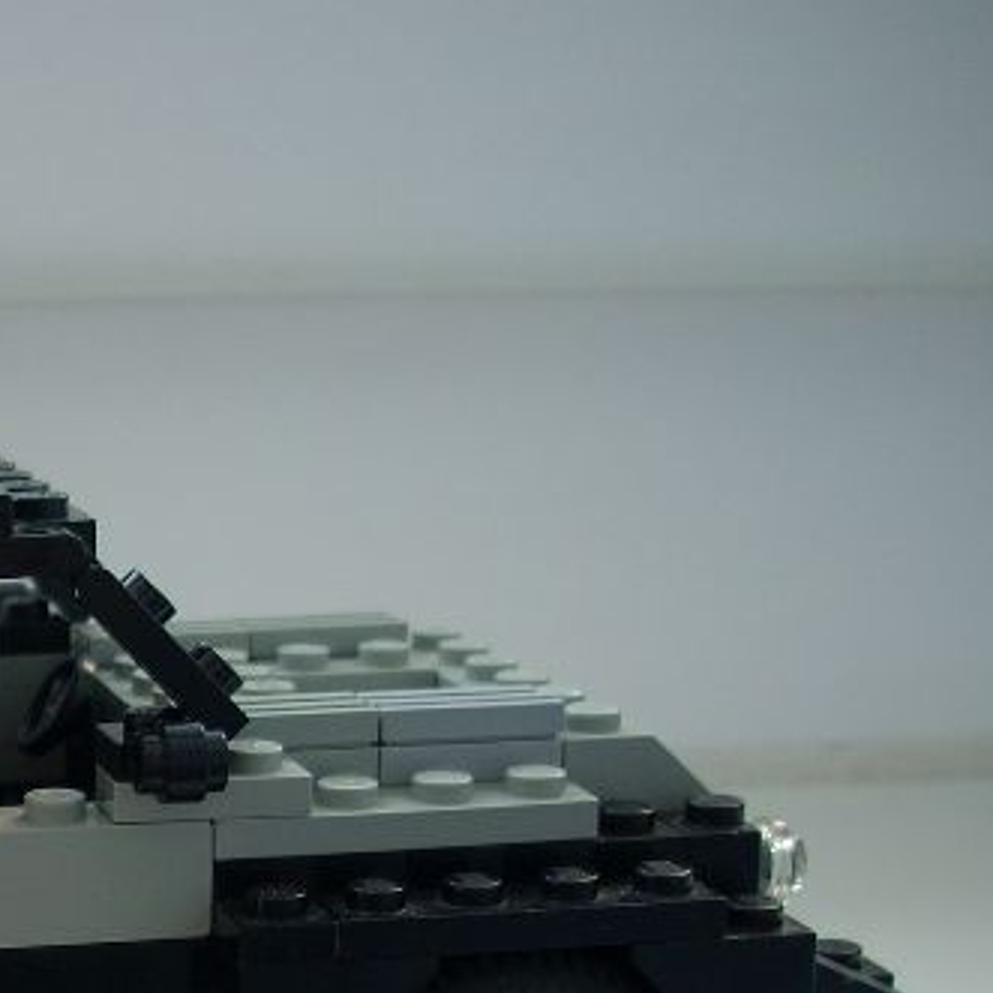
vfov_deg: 21.6
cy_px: 792
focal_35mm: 79
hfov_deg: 20.6
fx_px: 2564
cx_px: -174
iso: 64
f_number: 2.8
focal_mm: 6.2
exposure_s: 1/55
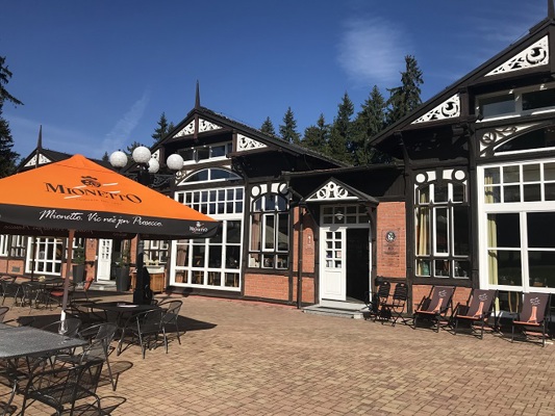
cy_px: 208
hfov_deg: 63.4
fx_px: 449
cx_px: 278
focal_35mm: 28
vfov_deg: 49.8
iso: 20
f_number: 1.8
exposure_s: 1/3425
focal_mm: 3.99
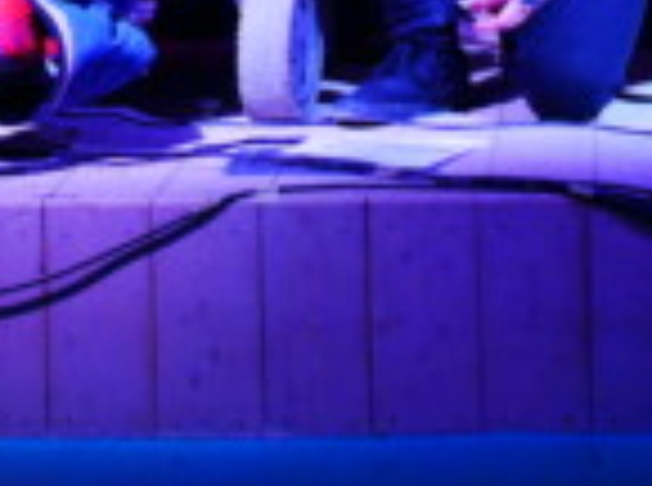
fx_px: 3250
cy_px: -290
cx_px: 445
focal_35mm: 173
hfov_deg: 11.4
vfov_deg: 8.3
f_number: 1.7
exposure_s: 1/320
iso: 1600
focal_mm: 25
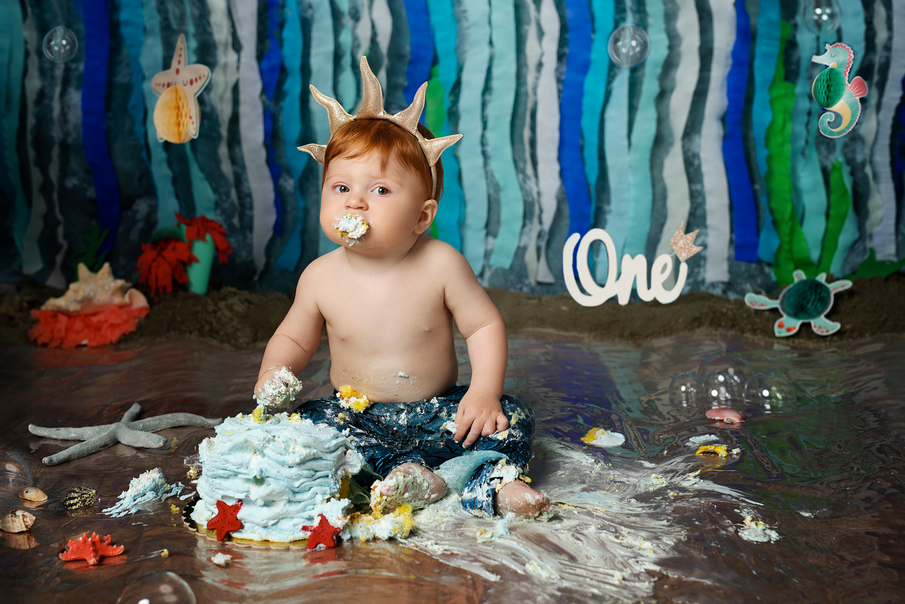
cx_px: 452
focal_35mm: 50
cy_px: 302
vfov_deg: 27.0
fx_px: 1257
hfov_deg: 39.6
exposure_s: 1/200
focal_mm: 50
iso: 100
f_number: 4.5
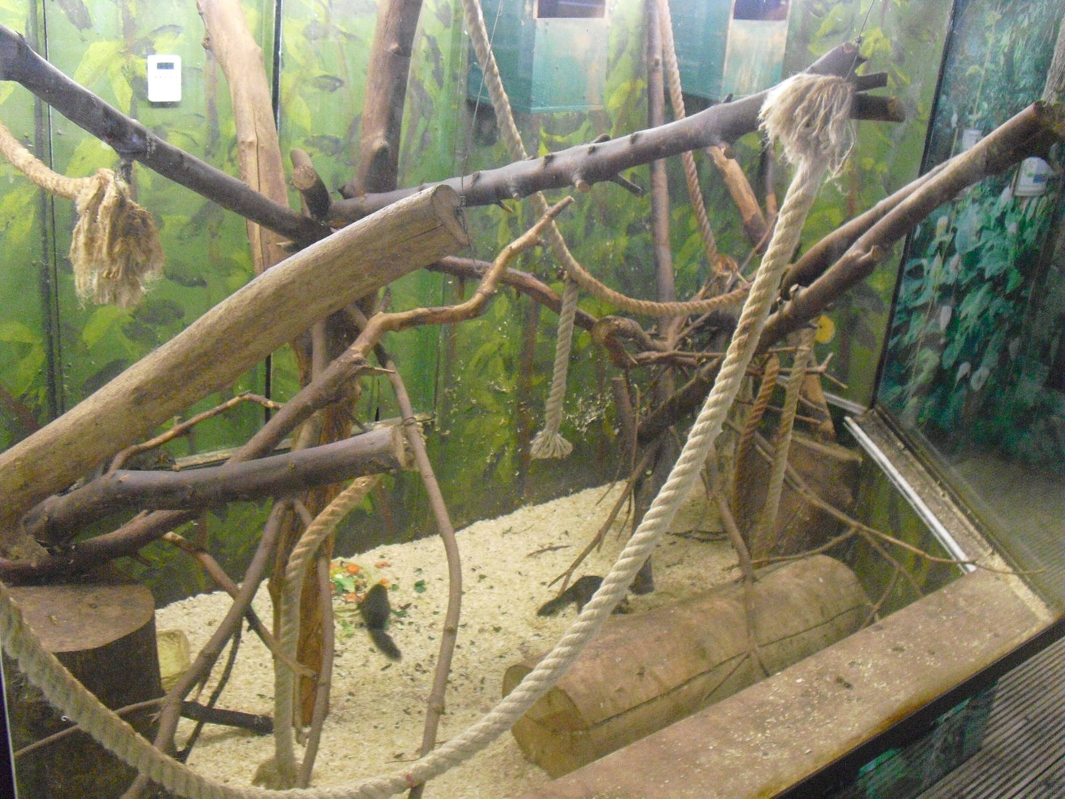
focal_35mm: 36
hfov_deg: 51.4
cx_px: 532
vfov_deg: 39.7
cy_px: 400
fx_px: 1108
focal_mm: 6.3
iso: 800
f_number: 3.1
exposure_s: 1/40
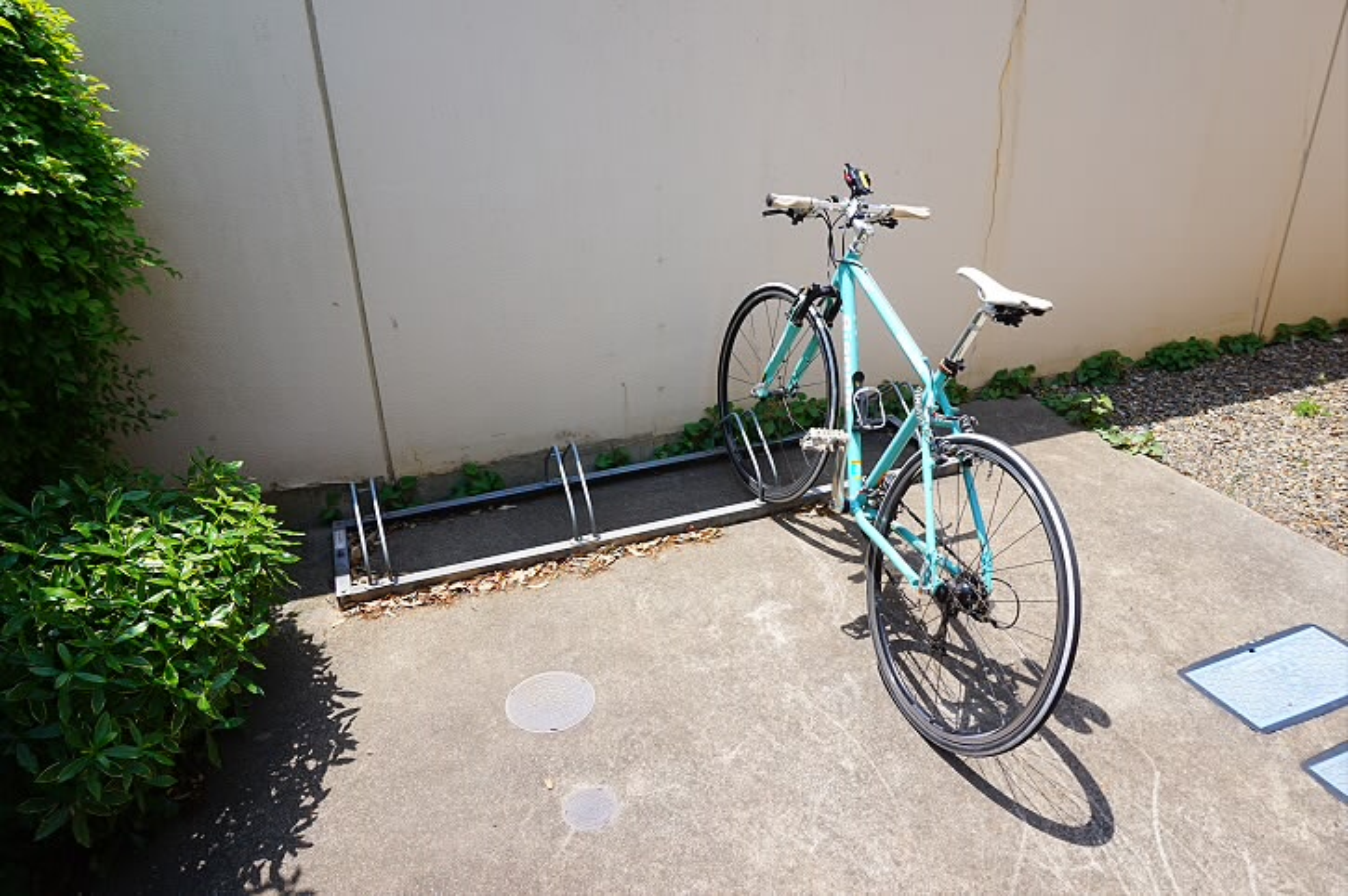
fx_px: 898
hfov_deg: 73.8
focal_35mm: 24
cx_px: 674
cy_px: 448
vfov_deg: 53.0
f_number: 9
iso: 100
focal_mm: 16
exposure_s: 1/100
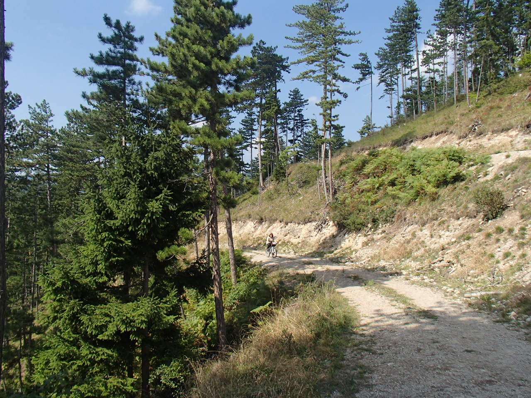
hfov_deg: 63.4
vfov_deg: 49.7
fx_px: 430
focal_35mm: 28
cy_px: 199
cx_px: 266
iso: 100
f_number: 3.9
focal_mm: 5
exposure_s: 1/640
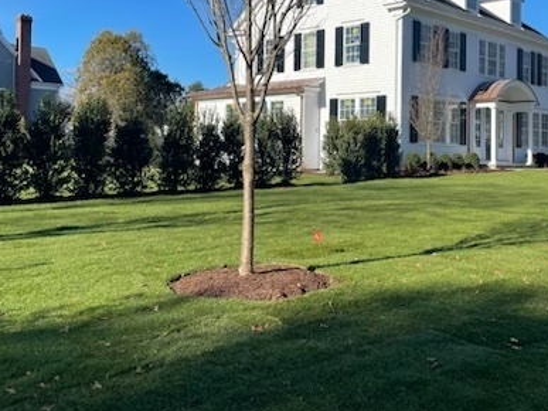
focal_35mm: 43
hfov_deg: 43.5
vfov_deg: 33.3
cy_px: 133
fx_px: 681
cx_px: 340
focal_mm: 4.2
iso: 32
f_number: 1.6
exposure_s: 1/2564
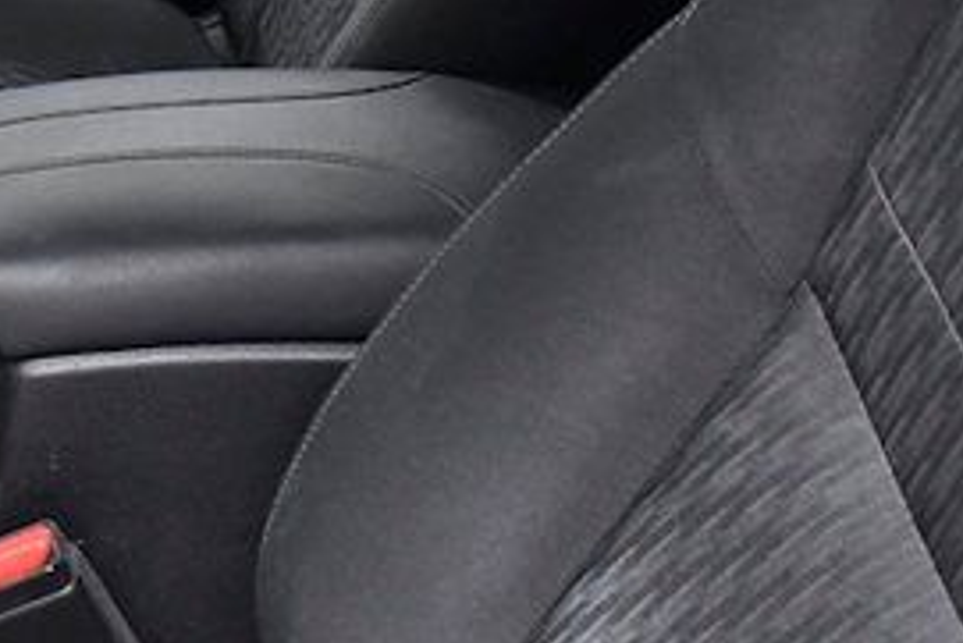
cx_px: -267
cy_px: -12
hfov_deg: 18.7
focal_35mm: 102
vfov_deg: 13.2
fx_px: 2730
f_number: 5
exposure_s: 1/100
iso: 2500
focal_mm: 18
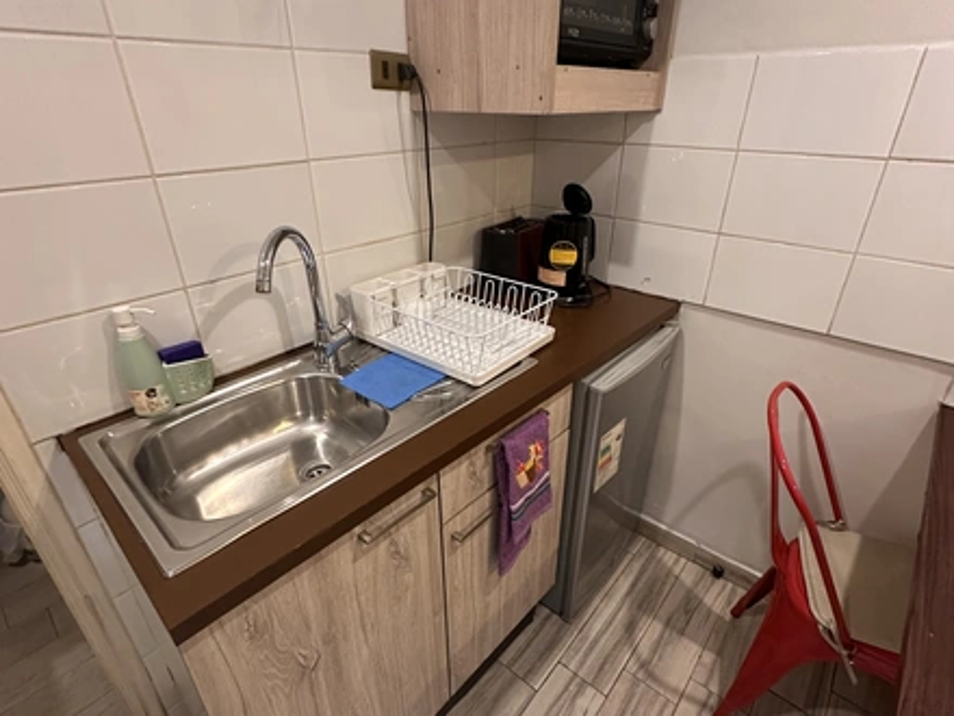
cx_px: 477
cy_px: 358
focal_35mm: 14
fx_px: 386
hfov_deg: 102.1
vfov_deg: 85.7
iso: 500
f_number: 2.2
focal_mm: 2.22
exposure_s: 1/50
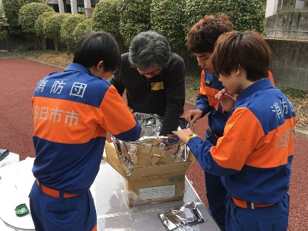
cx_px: 150
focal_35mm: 30
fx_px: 267
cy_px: 114
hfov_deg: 59.9
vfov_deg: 46.8
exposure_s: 1/283
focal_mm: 4.15
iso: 25
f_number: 2.2
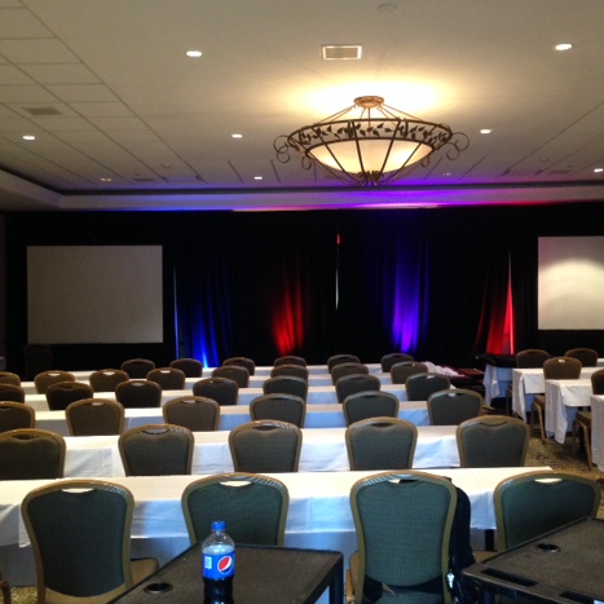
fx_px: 790
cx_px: 340
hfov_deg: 41.8
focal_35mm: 40
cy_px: 303
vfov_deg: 41.9
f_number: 2.4
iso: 250
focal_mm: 4.12
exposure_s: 1/20
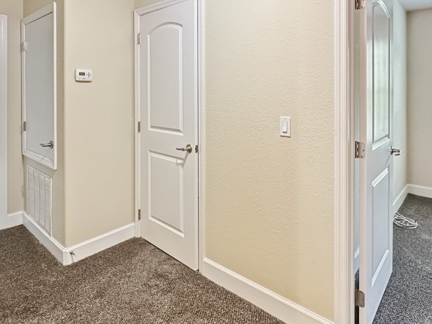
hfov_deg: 76.3
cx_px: 228
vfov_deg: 61.1
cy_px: 164
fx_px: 275
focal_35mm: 22
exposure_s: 1/60
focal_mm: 2.22
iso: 800
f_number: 2.2
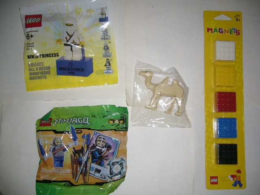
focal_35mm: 35
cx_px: 130
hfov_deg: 52.6
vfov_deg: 40.7
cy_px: 98
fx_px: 263
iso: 100
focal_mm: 5.8
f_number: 2.8
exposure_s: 1/60
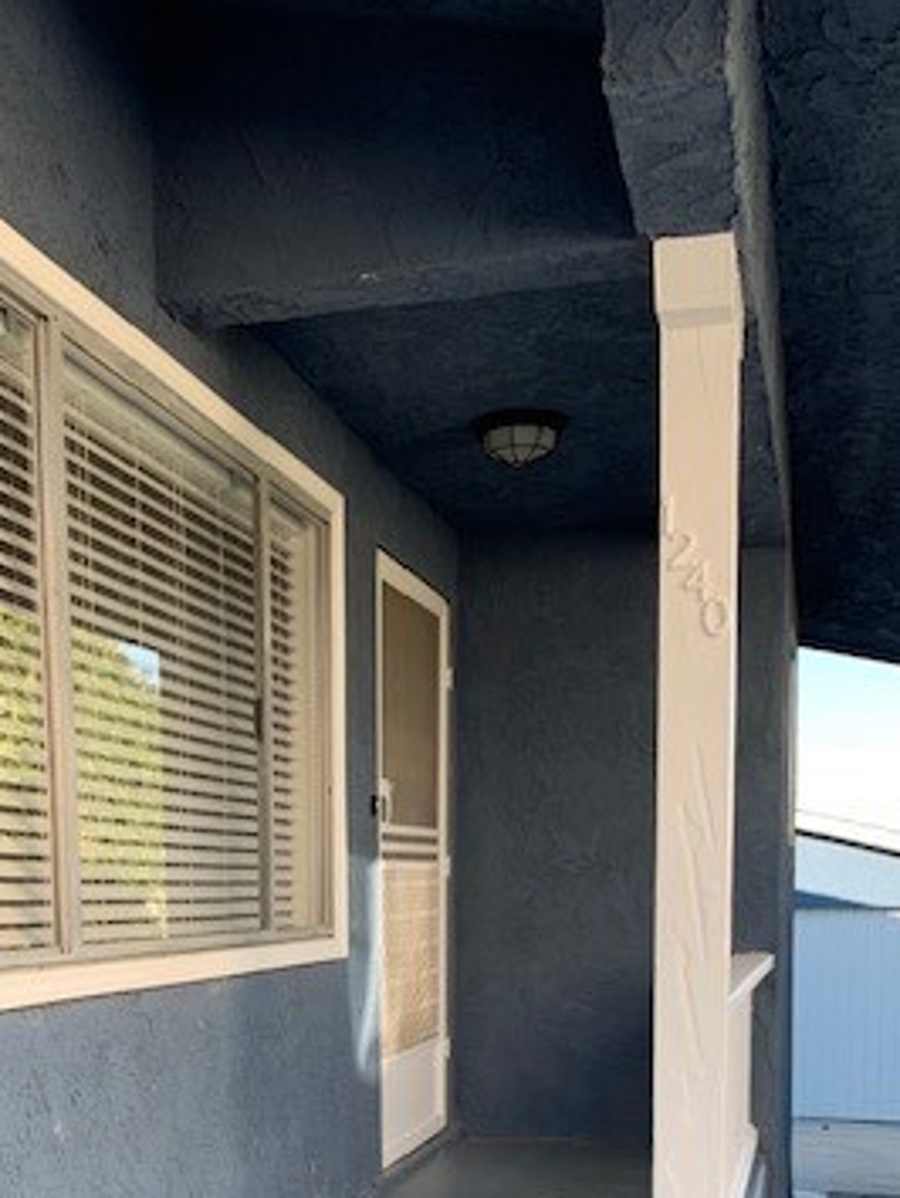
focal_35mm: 47
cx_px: 267
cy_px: 1069
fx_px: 1627
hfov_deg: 30.6
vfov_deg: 37.8
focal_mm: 4.25
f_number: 1.8
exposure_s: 1/177
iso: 25
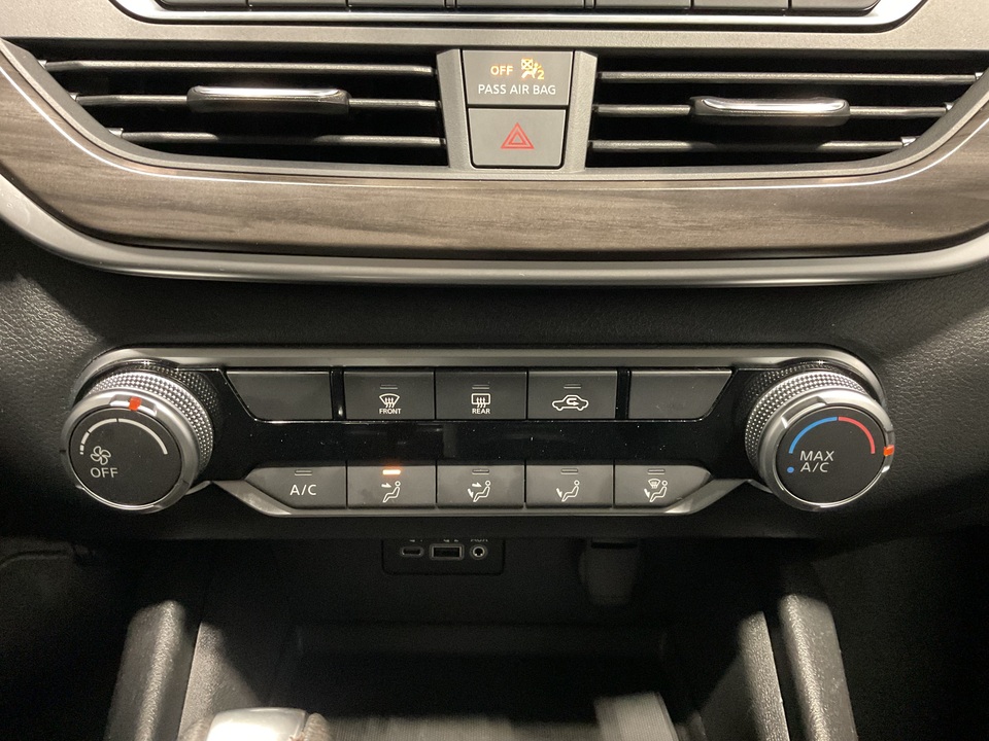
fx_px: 829
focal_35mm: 29
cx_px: 494
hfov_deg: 61.7
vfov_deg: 48.2
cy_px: 370
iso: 500
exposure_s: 1/30
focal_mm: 3
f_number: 1.8
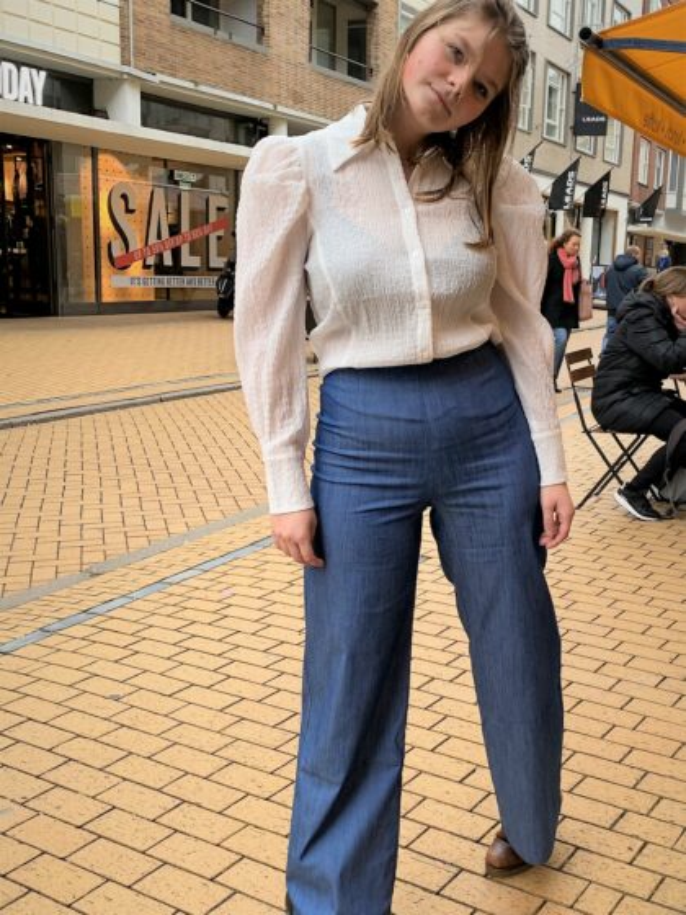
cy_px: 458
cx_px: 343
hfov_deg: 53.1
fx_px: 687
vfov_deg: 67.3
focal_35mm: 26
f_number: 1.8
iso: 40
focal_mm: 4.25
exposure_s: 1/121
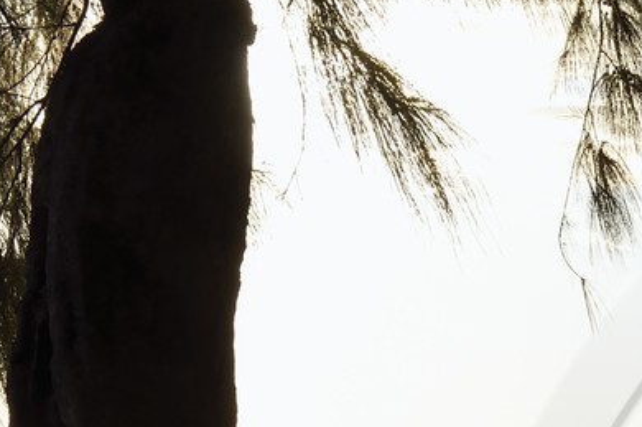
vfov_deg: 6.8
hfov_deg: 9.9
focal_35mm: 197
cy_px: 739
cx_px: 1133
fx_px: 3509
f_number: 14
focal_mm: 48
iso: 200
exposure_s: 1/250
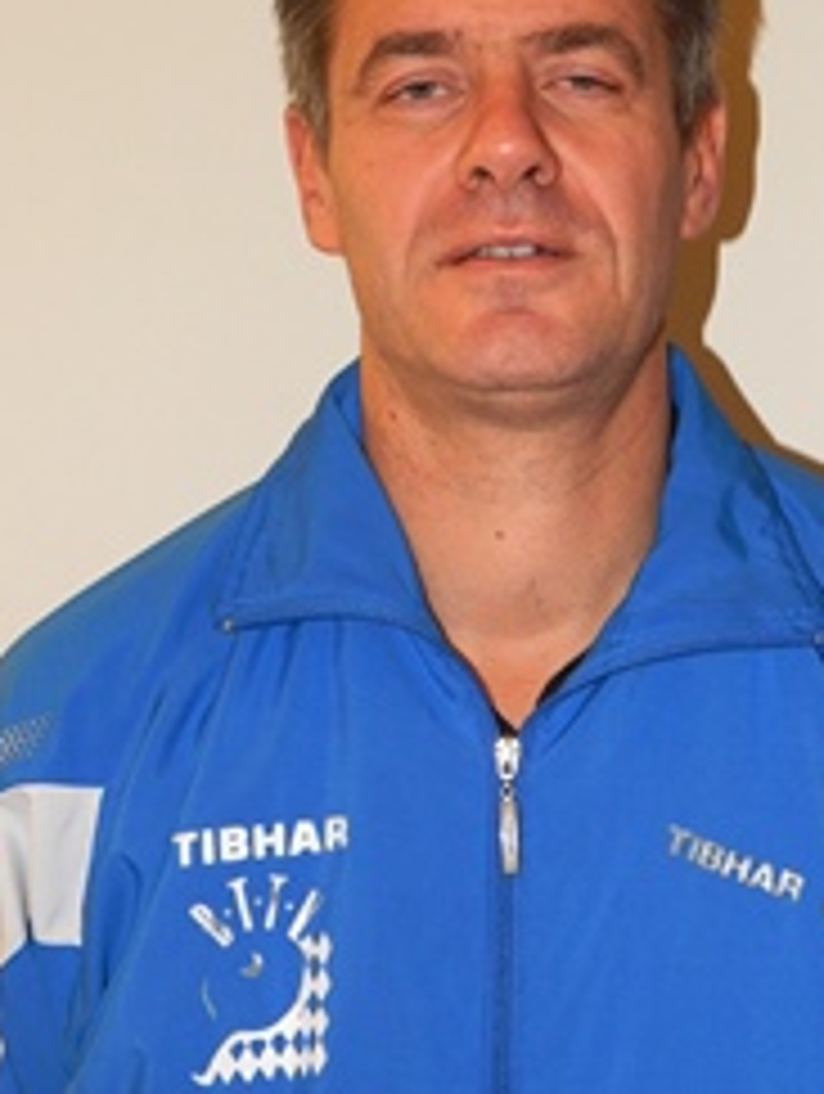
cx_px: 518
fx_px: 2279
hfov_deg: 20.5
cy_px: 556
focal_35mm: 72
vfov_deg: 27.0
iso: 200
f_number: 3.4
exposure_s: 1/30
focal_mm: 6.8
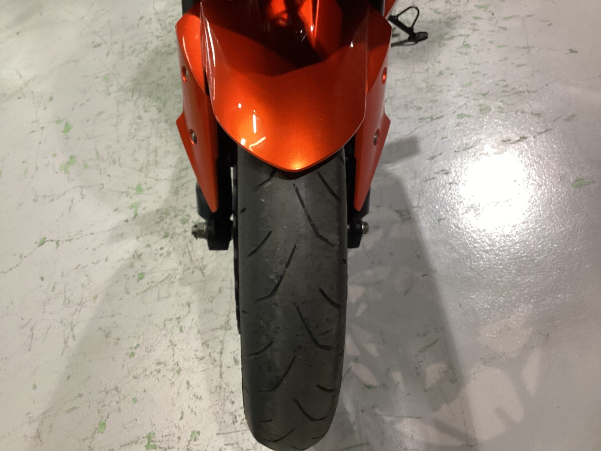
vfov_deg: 45.4
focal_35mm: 31
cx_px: 300
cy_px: 226
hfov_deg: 58.4
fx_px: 538
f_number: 2.4
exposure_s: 1/60
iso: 160
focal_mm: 3.3
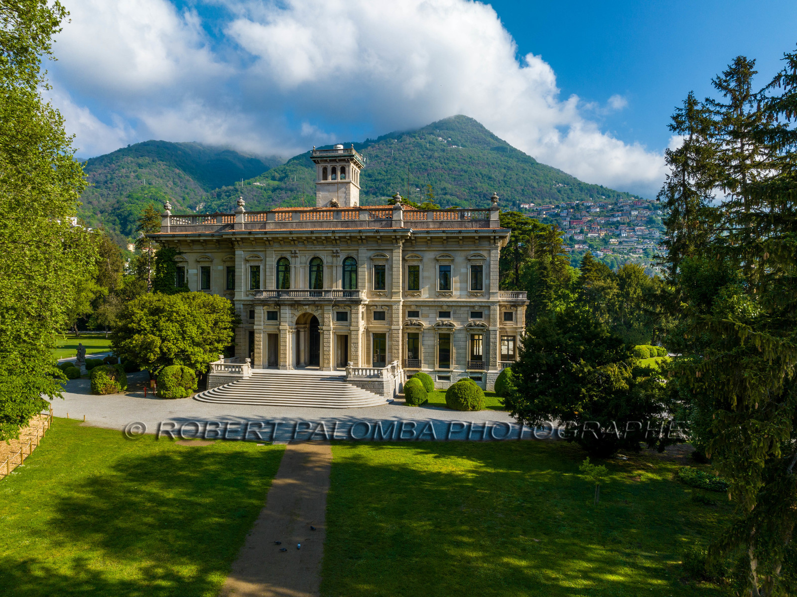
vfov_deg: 56.8
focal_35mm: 24
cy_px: 298
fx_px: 552
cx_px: 398
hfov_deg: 71.6
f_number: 11
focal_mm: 12.3
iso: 100
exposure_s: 1/120
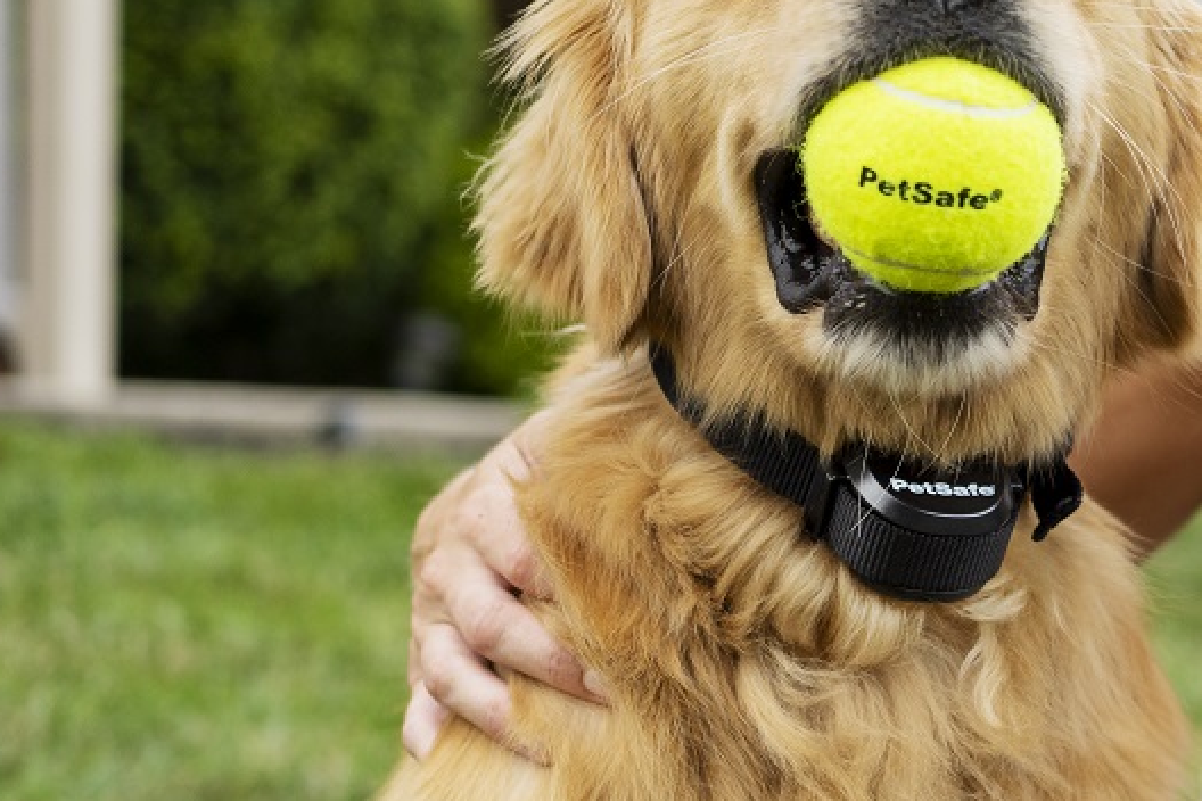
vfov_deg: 12.3
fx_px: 3706
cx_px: 1341
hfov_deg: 17.7
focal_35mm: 111
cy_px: 514
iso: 320
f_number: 2.8
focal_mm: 40
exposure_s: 1/1600
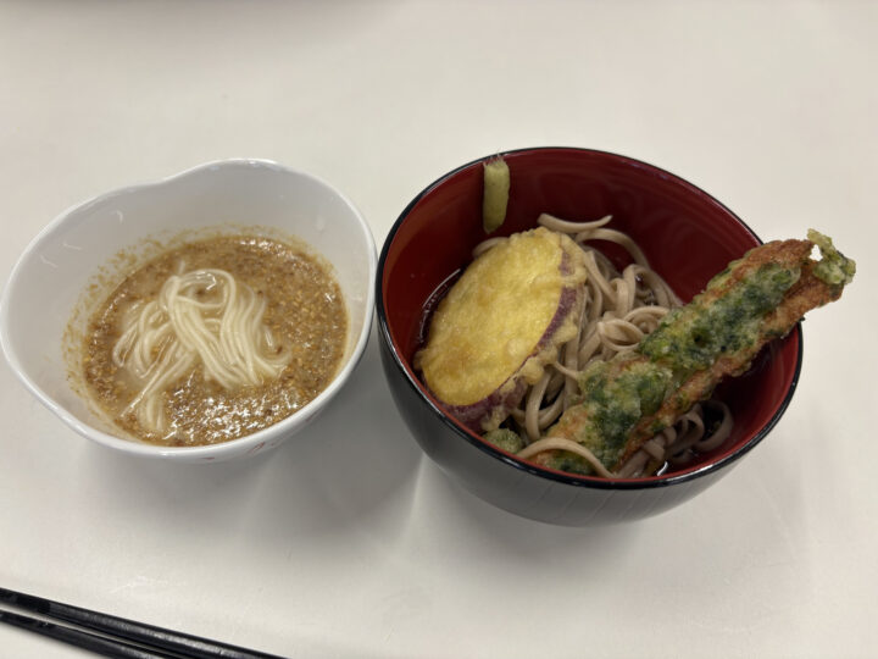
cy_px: 330
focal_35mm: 26
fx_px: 659
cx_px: 439
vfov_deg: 53.1
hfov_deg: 67.3
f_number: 1.6
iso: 50
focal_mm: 5.96
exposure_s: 1/122
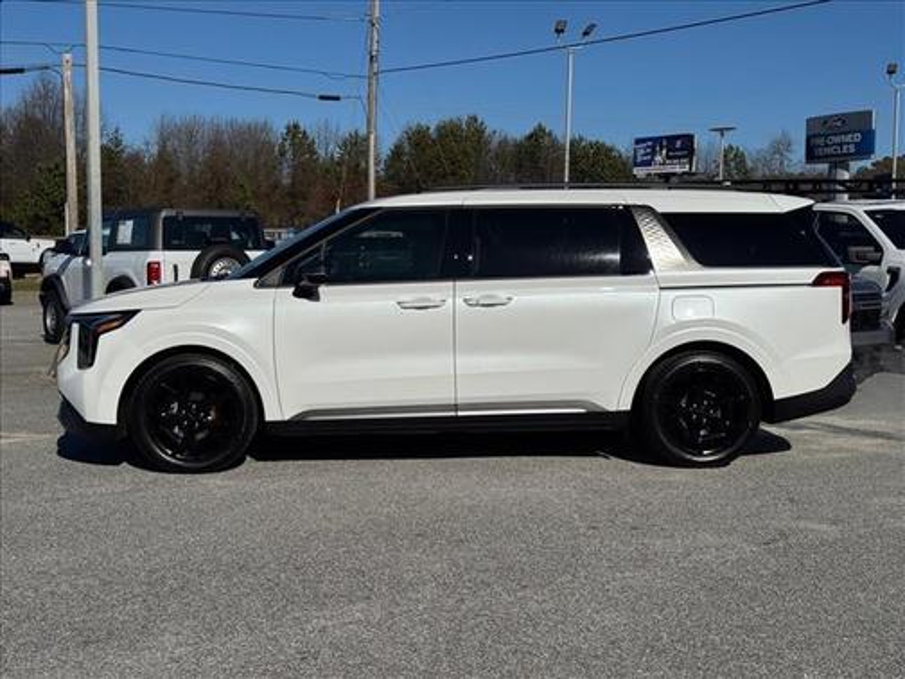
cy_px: 340
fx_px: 1255
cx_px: 452
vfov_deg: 30.3
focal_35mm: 48
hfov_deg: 39.7
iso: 64
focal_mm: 6.76
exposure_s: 1/15385
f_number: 1.78
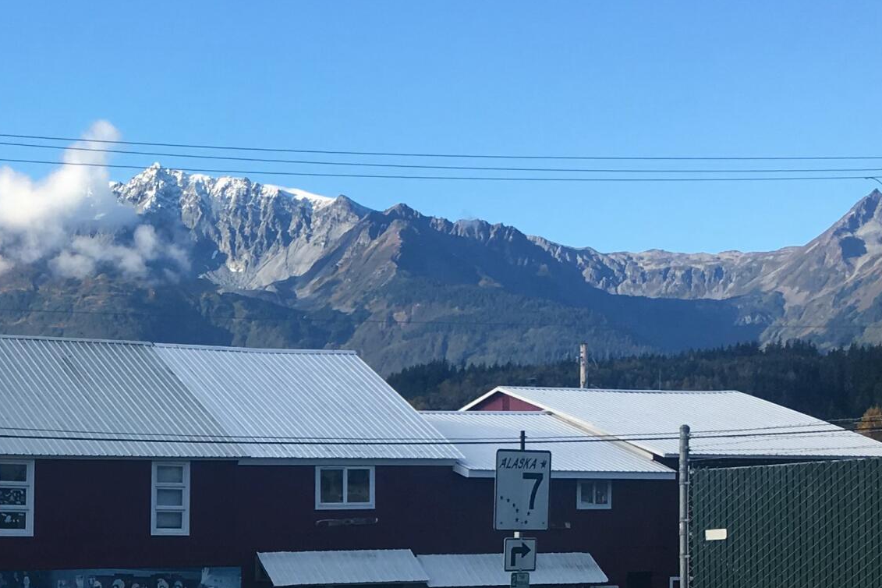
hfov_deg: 24.0
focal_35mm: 80
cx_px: -51
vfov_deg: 16.7
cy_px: 587
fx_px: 1960
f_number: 2.2
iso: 25
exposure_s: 1/615
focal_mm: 4.15
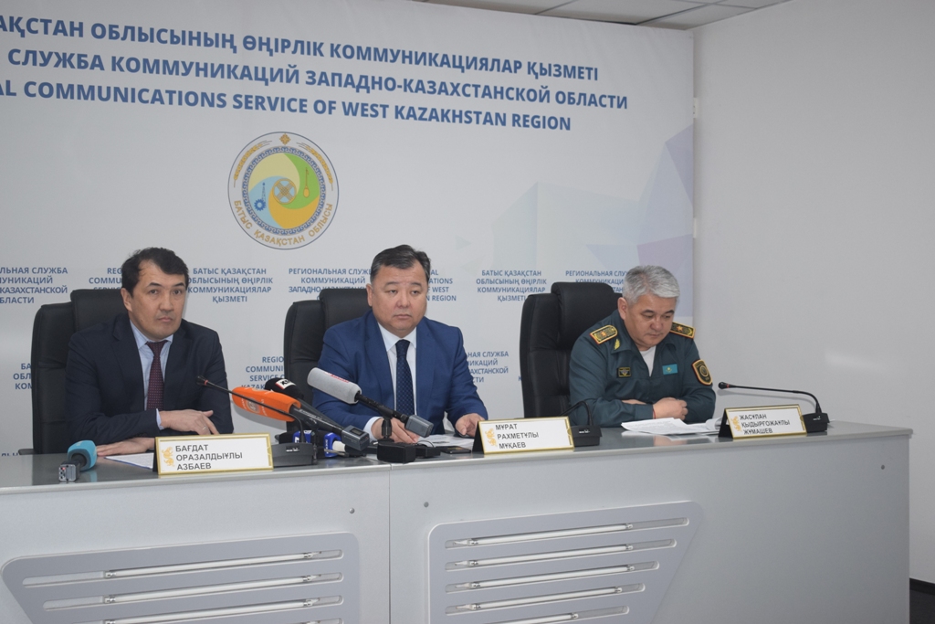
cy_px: 312
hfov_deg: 38.9
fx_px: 1325
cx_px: 468
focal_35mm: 51
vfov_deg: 26.5
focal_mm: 34
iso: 800
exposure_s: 1/100
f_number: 5
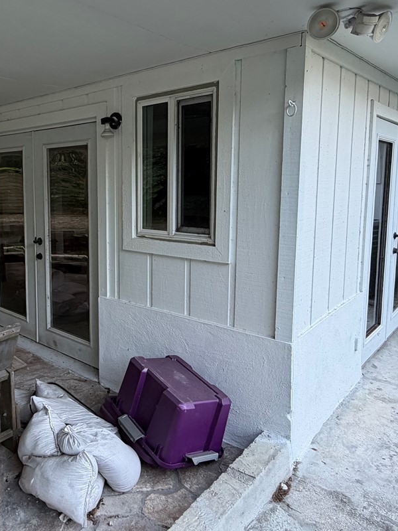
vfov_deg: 63.2
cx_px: 111
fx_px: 429
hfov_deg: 48.3
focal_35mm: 28
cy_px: 234
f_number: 2.2
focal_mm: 2.22
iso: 160
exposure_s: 1/121
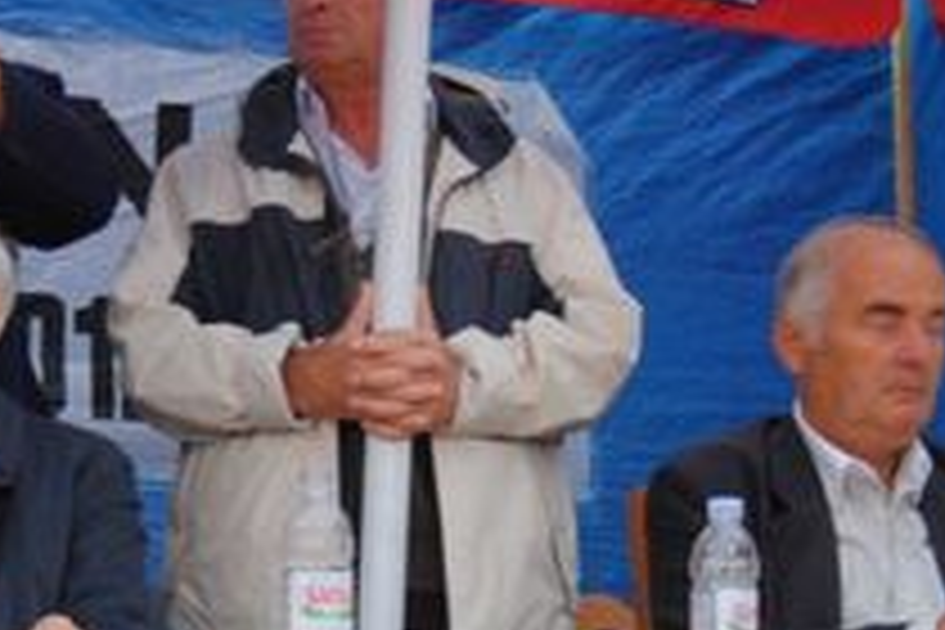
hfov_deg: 17.0
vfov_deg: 11.4
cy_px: 529
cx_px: 270
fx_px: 3150
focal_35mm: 120
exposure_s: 1/30
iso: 250
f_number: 4
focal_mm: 28
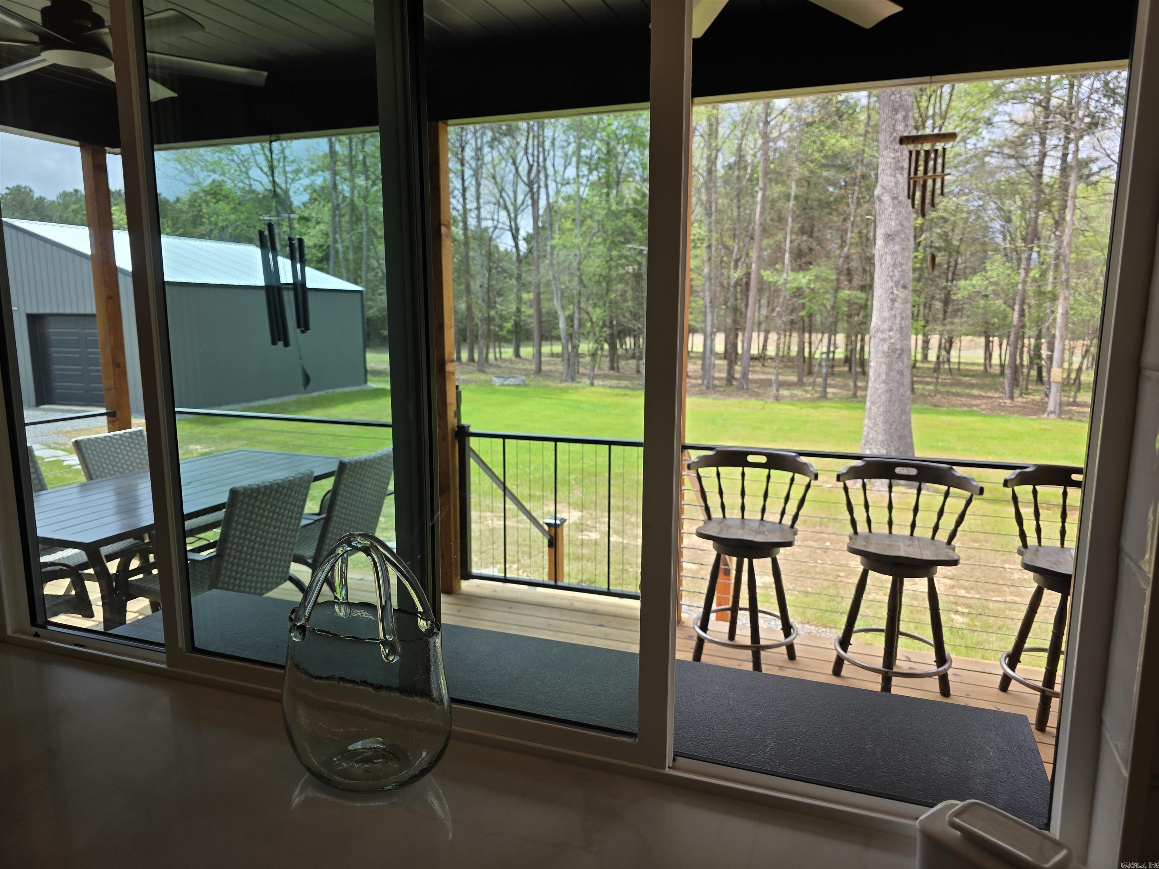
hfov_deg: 73.9
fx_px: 770
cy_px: 434
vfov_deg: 58.9
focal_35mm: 23
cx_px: 580
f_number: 1.7
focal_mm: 6.3
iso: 80
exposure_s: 1/1300
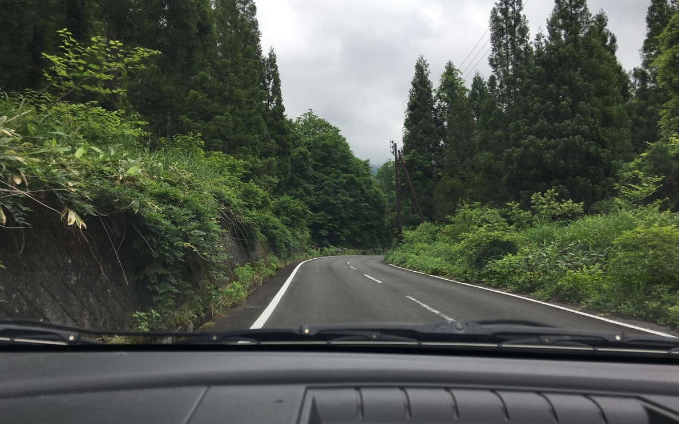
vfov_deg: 40.6
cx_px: 340
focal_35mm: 31
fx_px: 574
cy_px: 207
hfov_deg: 61.2
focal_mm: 4.15
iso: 25
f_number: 2.2
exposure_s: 1/506
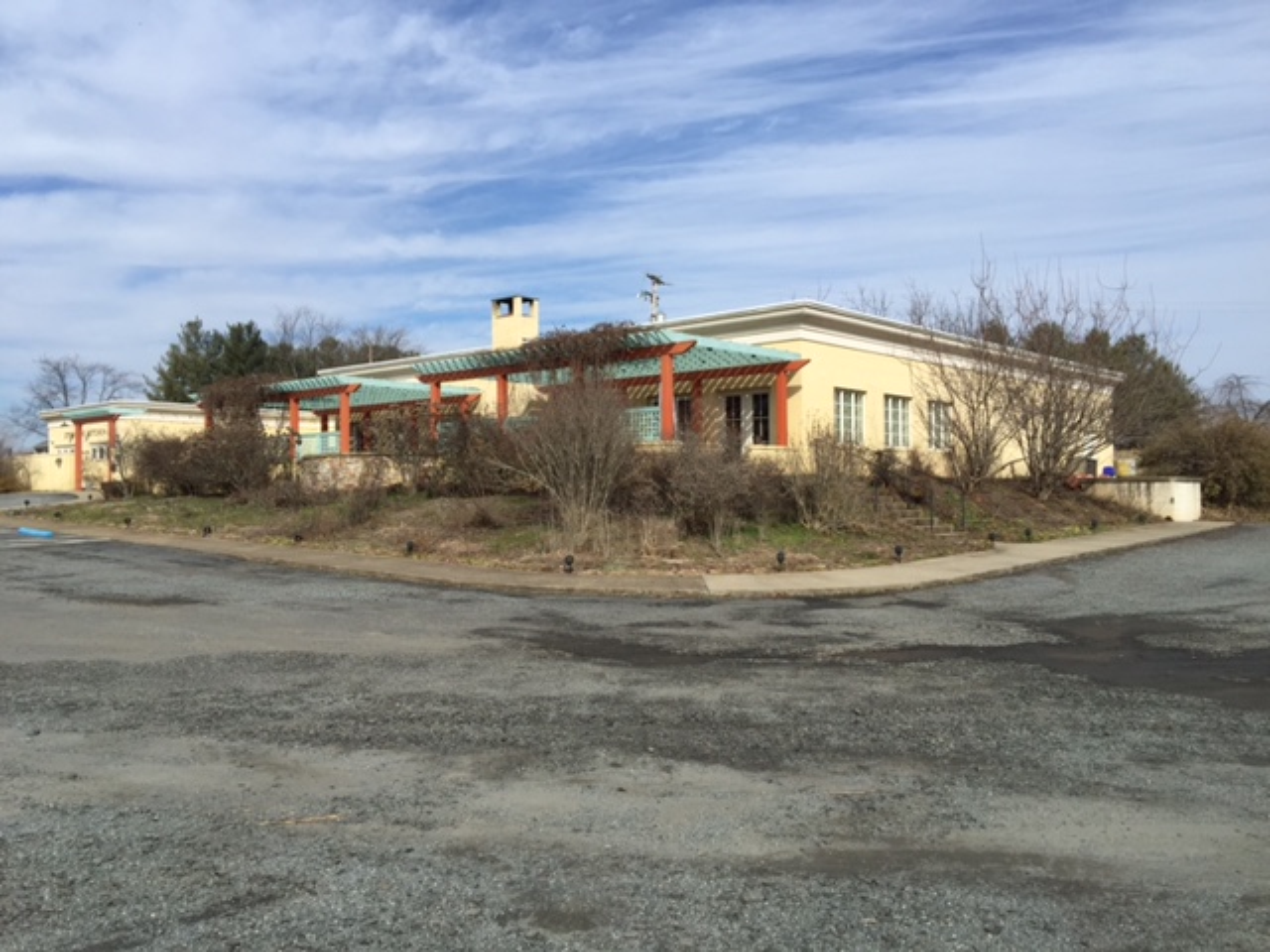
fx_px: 1064
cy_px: 476
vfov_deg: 48.2
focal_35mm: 29
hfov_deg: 61.7
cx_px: 635
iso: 32
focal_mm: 4.15
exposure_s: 1/2326
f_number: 2.2
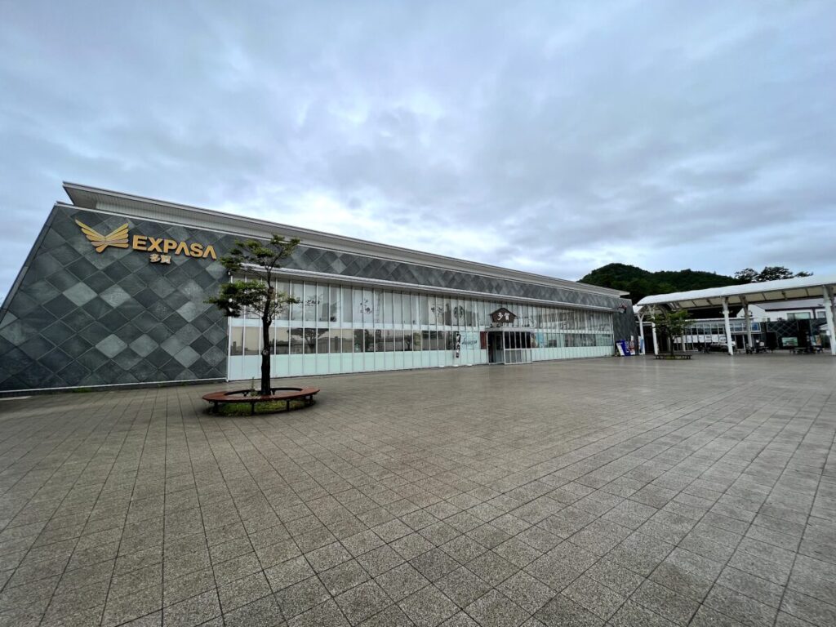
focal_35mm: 13
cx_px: 418
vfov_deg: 89.9
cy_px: 314
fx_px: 314
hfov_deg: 106.2
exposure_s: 1/391
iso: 32
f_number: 1.8
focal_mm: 1.57
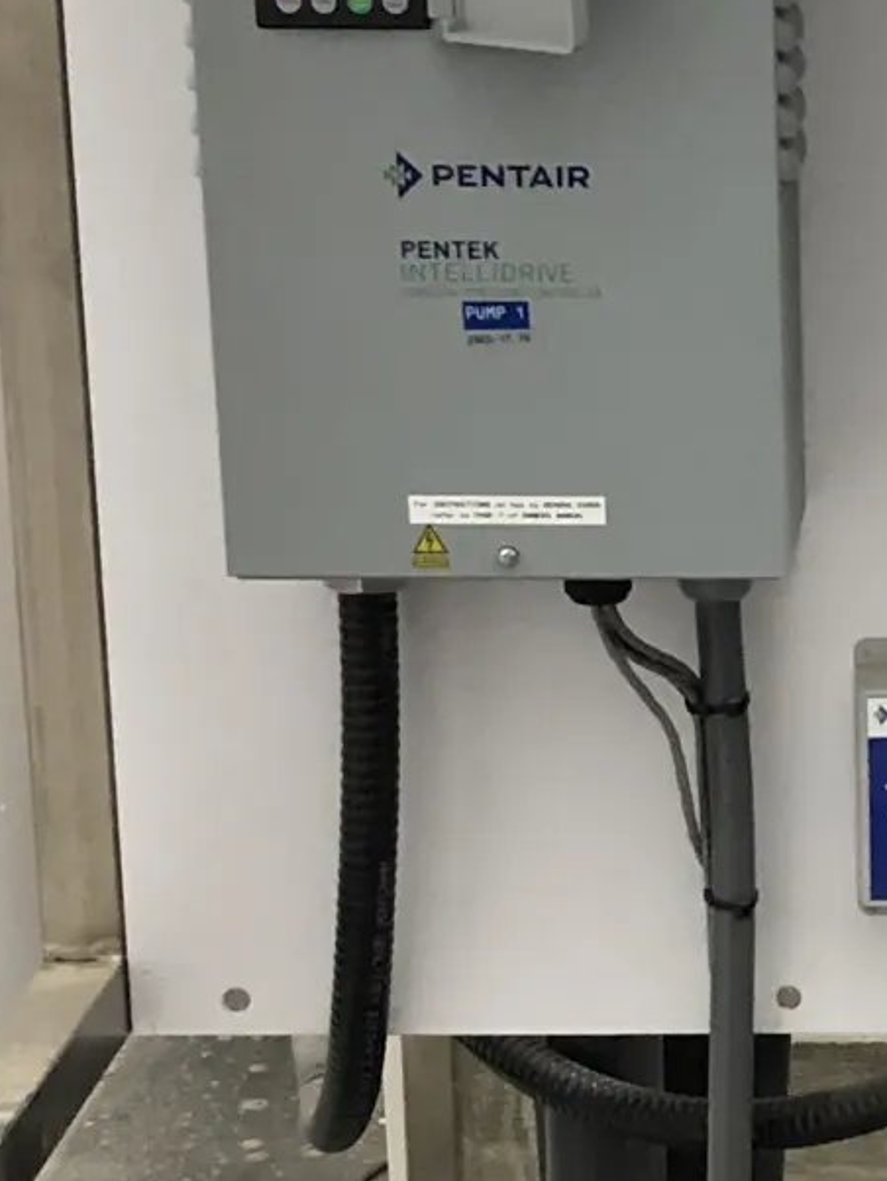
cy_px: 885
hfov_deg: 12.1
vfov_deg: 16.5
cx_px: 1164
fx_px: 4063
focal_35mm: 119
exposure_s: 1/15
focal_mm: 3.99
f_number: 1.8
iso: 100
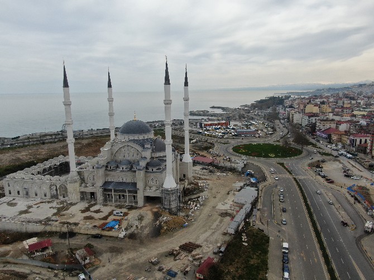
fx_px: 259
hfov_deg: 71.6
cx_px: 187
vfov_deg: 56.8
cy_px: 140
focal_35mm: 24
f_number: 2.8
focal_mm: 4.39
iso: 100
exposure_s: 1/1600
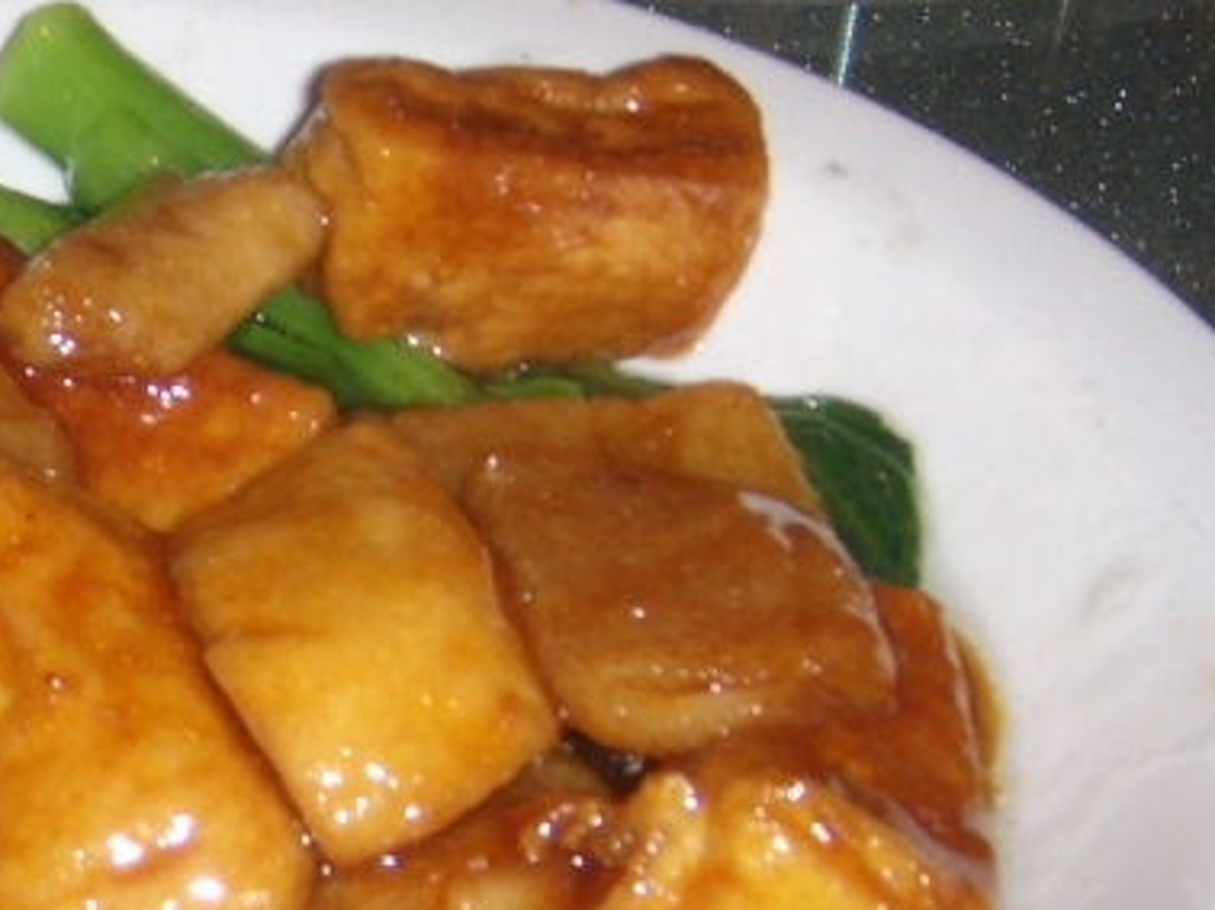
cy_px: 592
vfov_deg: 14.3
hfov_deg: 18.6
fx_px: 3613
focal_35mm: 103
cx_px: 3
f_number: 3.5
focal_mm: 6.4
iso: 64
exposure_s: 1/60.2
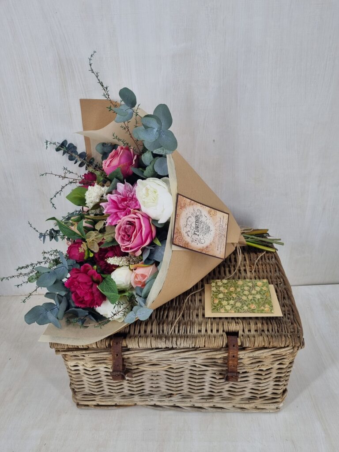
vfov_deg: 67.3
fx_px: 339
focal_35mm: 26
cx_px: 170
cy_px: 226
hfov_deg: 53.1
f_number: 1.8
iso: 50
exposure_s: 1/272
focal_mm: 5.4
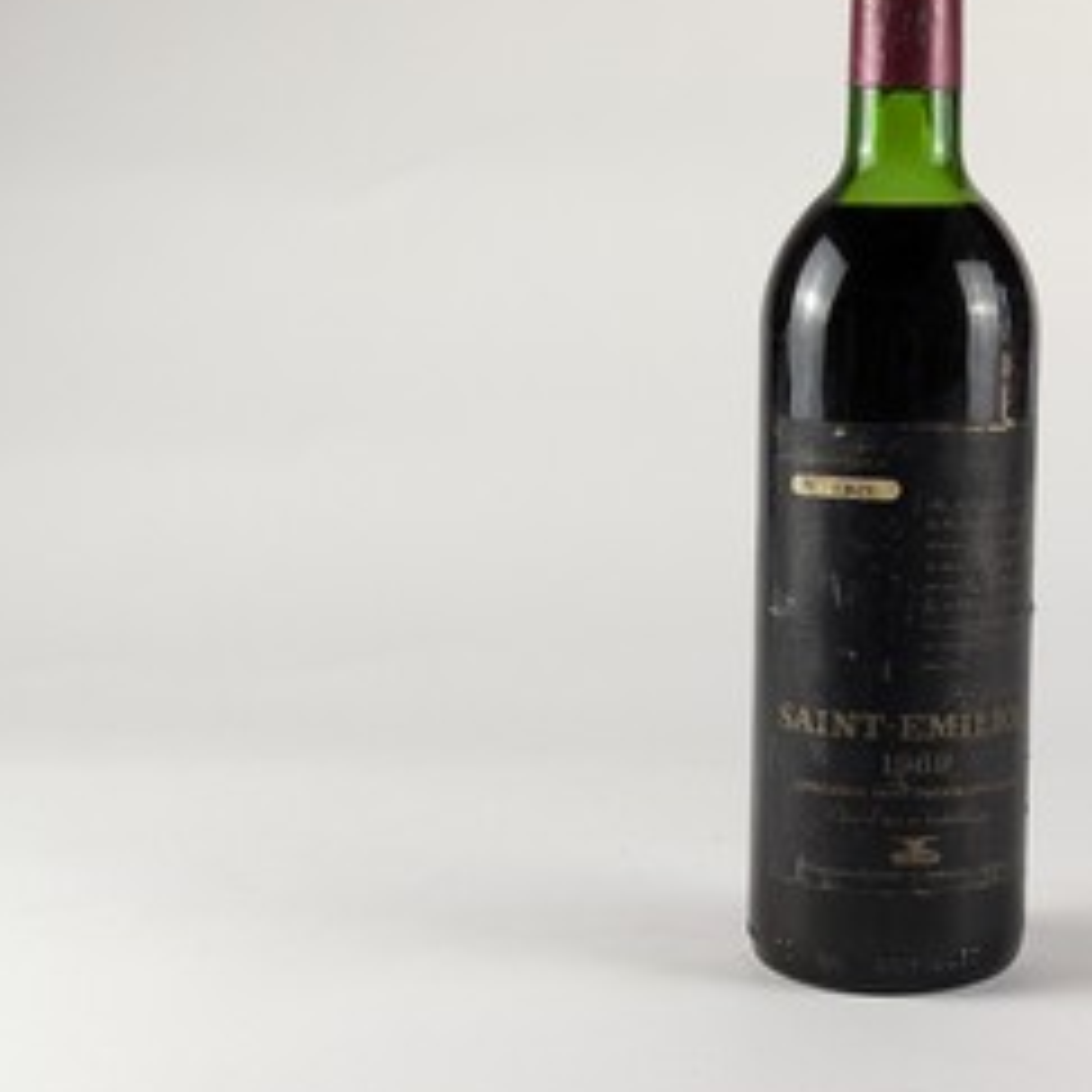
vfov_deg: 24.6
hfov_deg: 24.3
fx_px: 2498
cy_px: 465
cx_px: 872
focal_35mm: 70
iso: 175
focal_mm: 6.81
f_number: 1.85
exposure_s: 1/267
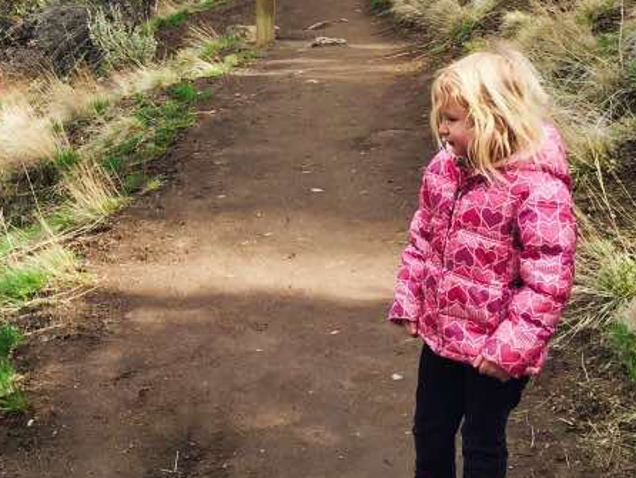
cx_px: 86
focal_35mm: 78
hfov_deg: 24.4
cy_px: -29
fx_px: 1434
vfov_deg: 18.3
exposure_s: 1/682
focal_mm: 4.15
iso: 32
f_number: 2.2
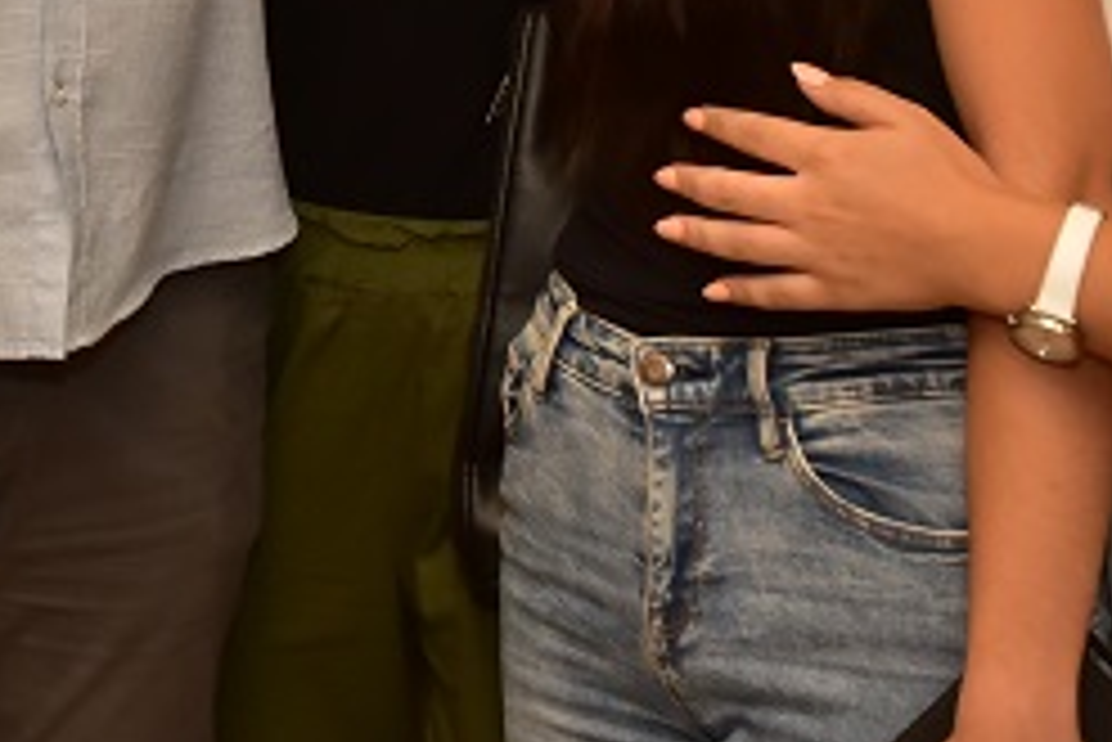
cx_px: 104
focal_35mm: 123
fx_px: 3801
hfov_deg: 16.4
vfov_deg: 10.8
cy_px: -373
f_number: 5
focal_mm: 38
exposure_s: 1/200
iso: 1600
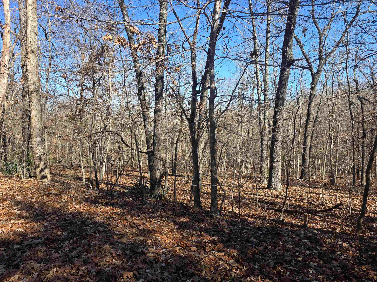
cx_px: 188
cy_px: 141
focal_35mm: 23
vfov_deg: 58.9
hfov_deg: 73.9
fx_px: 250
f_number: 1.7
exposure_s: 1/1445
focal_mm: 6.3
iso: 80
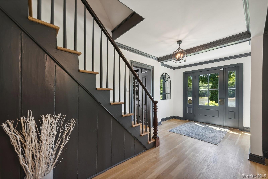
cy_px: 90
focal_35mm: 14
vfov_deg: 81.2
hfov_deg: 104.2
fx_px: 104
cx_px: 134
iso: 100
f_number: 11
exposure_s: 1/2
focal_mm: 14
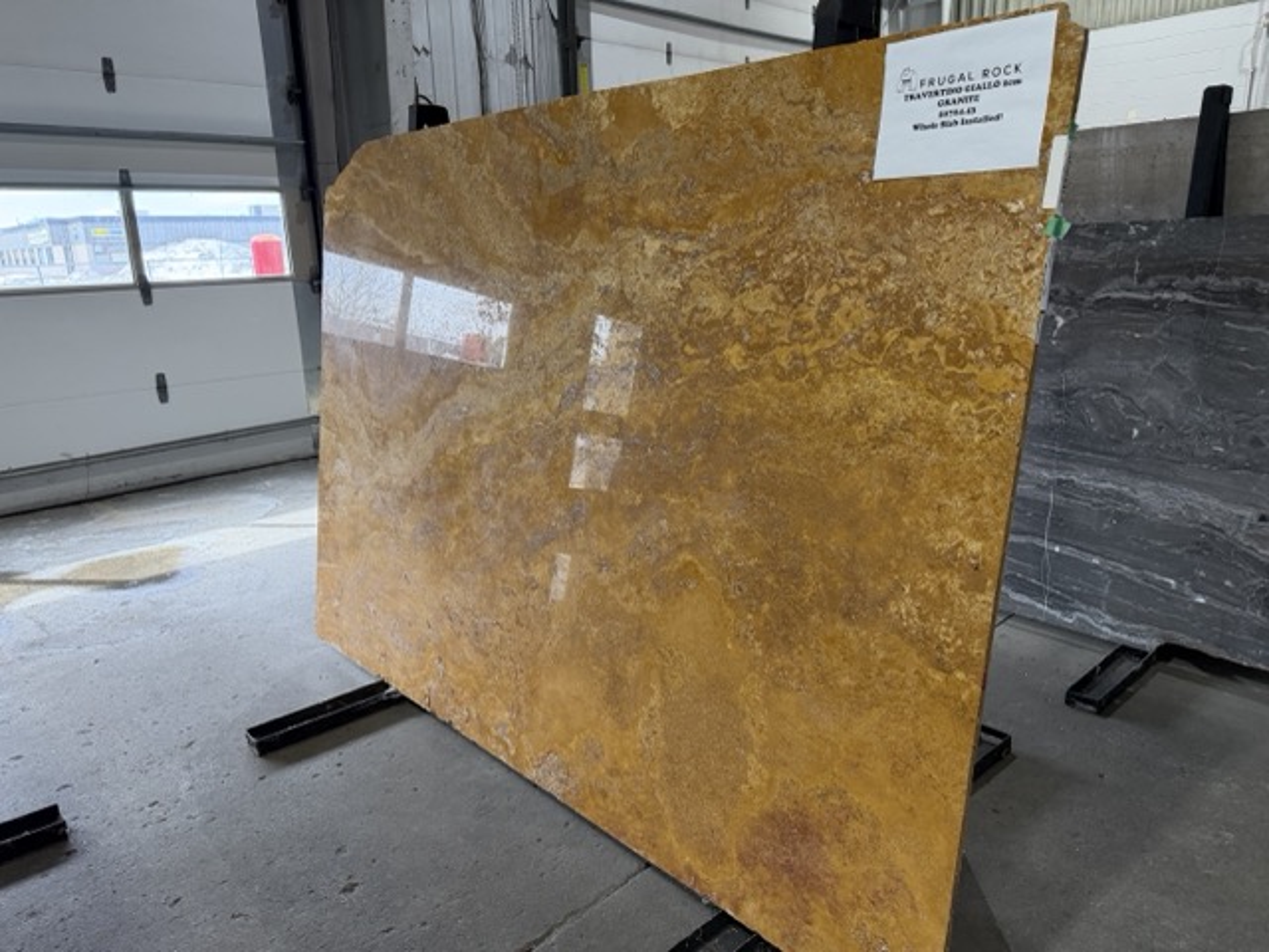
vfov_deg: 56.8
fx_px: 880
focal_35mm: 24
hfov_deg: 71.6
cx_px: 634
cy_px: 476
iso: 200
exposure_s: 1/217
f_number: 1.78
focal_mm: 6.76
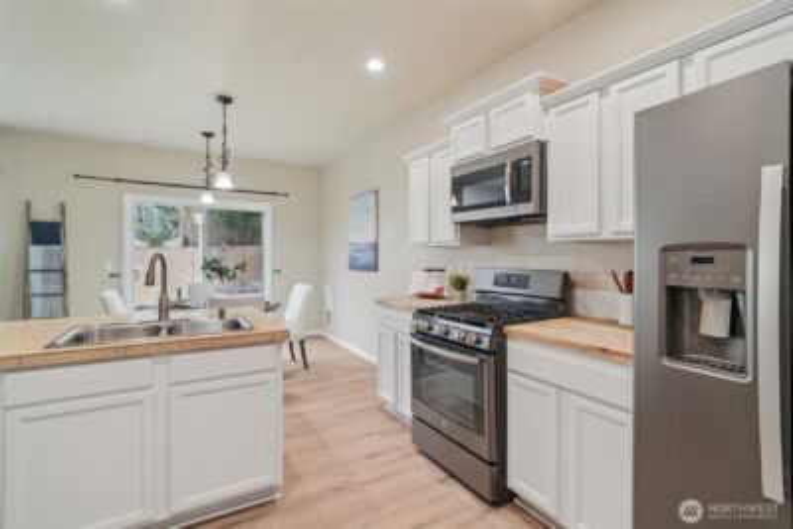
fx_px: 353
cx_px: 396
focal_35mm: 16
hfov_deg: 96.7
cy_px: 264
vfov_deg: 73.8
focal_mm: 16
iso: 1600
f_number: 8
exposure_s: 1/30
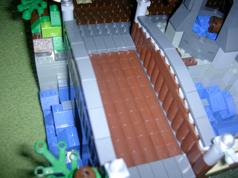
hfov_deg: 50.1
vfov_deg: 38.7
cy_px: 89
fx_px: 254
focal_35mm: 37
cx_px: 119
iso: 70
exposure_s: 1/64
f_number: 2.7
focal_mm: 5.6
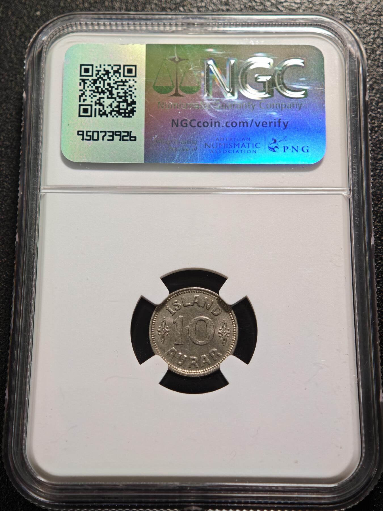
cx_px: 192
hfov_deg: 24.4
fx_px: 885
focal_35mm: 60
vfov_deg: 32.2
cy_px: 256
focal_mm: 9
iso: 500
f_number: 2
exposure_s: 1/112
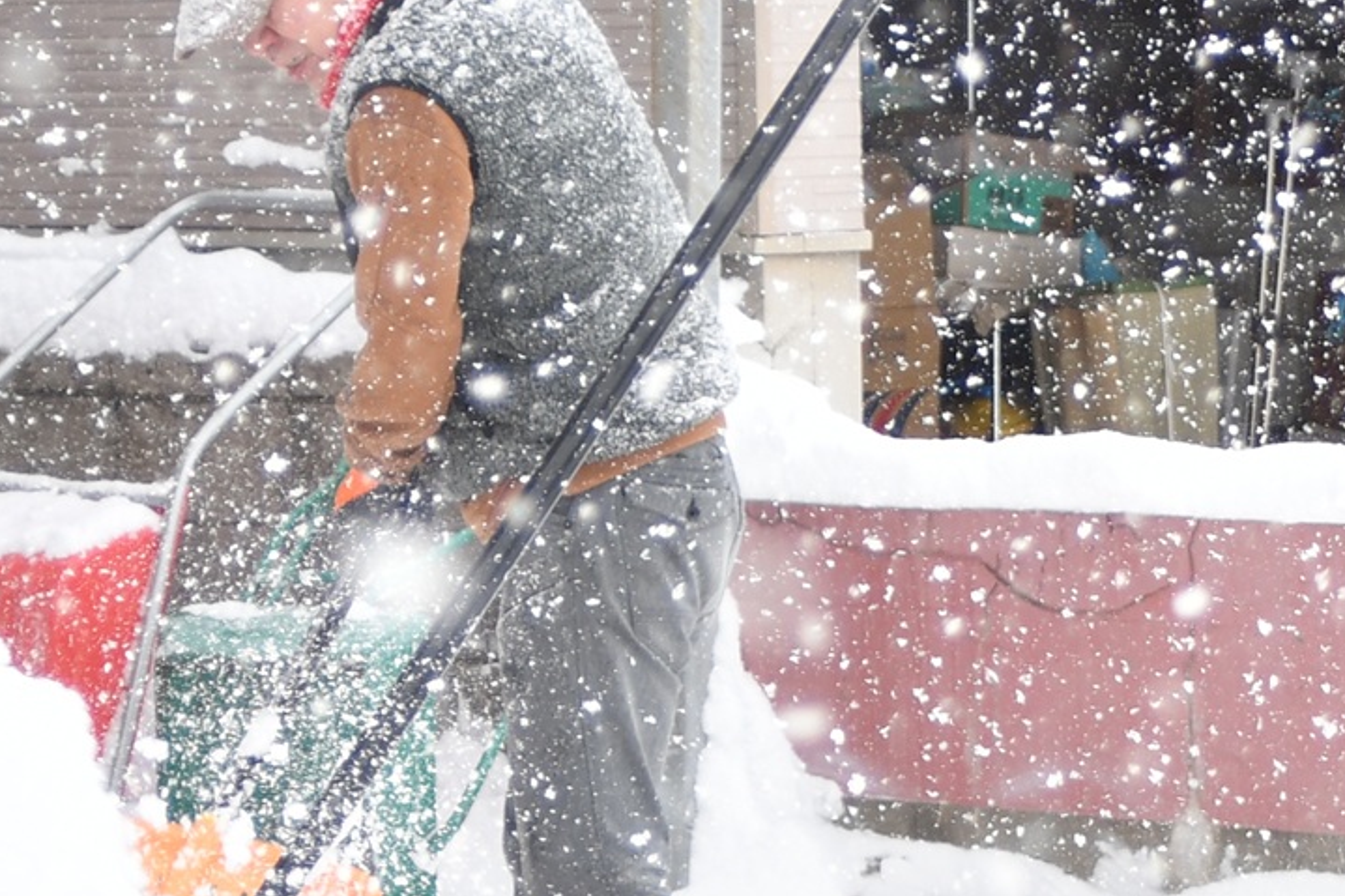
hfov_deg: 12.6
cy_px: 735
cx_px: 1283
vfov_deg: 8.5
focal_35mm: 162
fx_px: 6041
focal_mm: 31
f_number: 3.5
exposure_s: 1/250
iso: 125
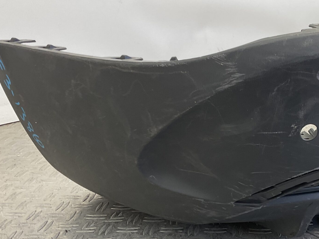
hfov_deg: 34.5
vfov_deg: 26.9
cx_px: 254
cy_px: 159
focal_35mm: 54
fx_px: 498
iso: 32
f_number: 1.8
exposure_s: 1/100
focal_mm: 3
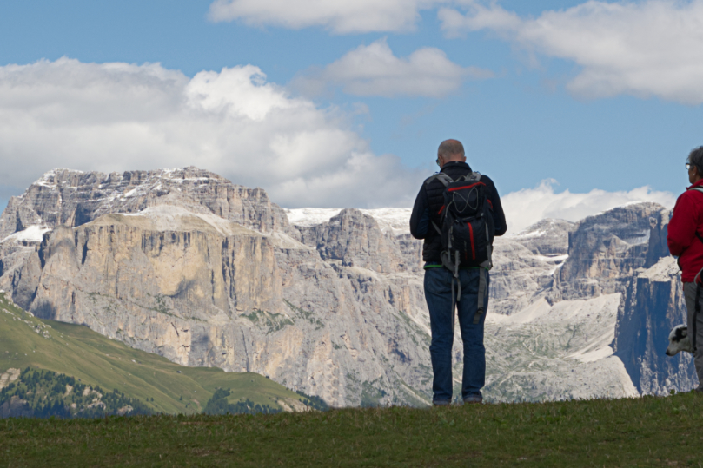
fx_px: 3104
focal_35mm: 159
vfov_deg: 8.6
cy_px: 148
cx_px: 581
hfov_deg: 12.9
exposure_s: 1/200
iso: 100
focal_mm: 67
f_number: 9
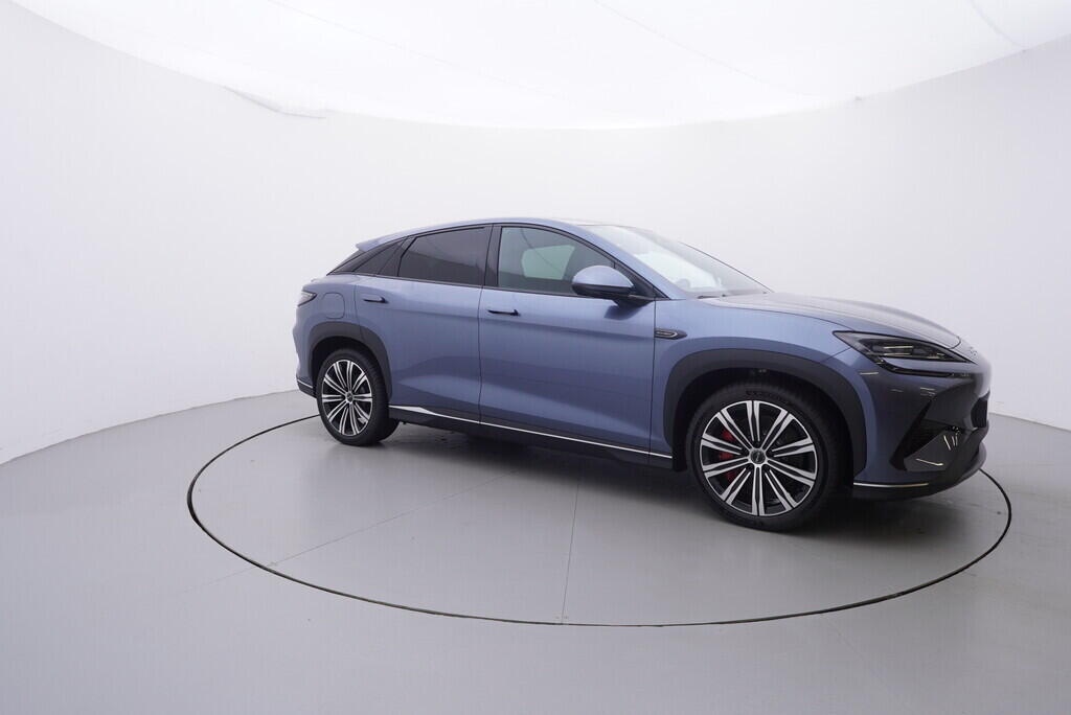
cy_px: 358
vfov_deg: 56.2
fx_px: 670
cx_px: 536
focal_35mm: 22
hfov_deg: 77.3
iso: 200
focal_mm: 15
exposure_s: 1/80
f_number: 5
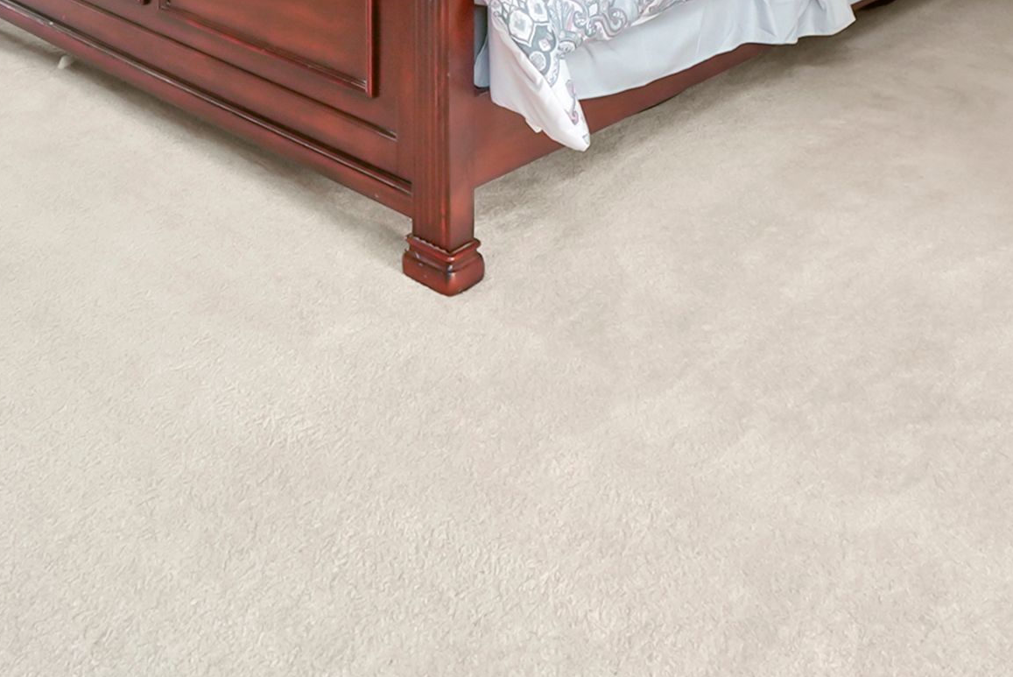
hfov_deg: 43.7
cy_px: -399
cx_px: 317
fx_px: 1239
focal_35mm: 44
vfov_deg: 23.1
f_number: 11
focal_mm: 12
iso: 1600
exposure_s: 1/3
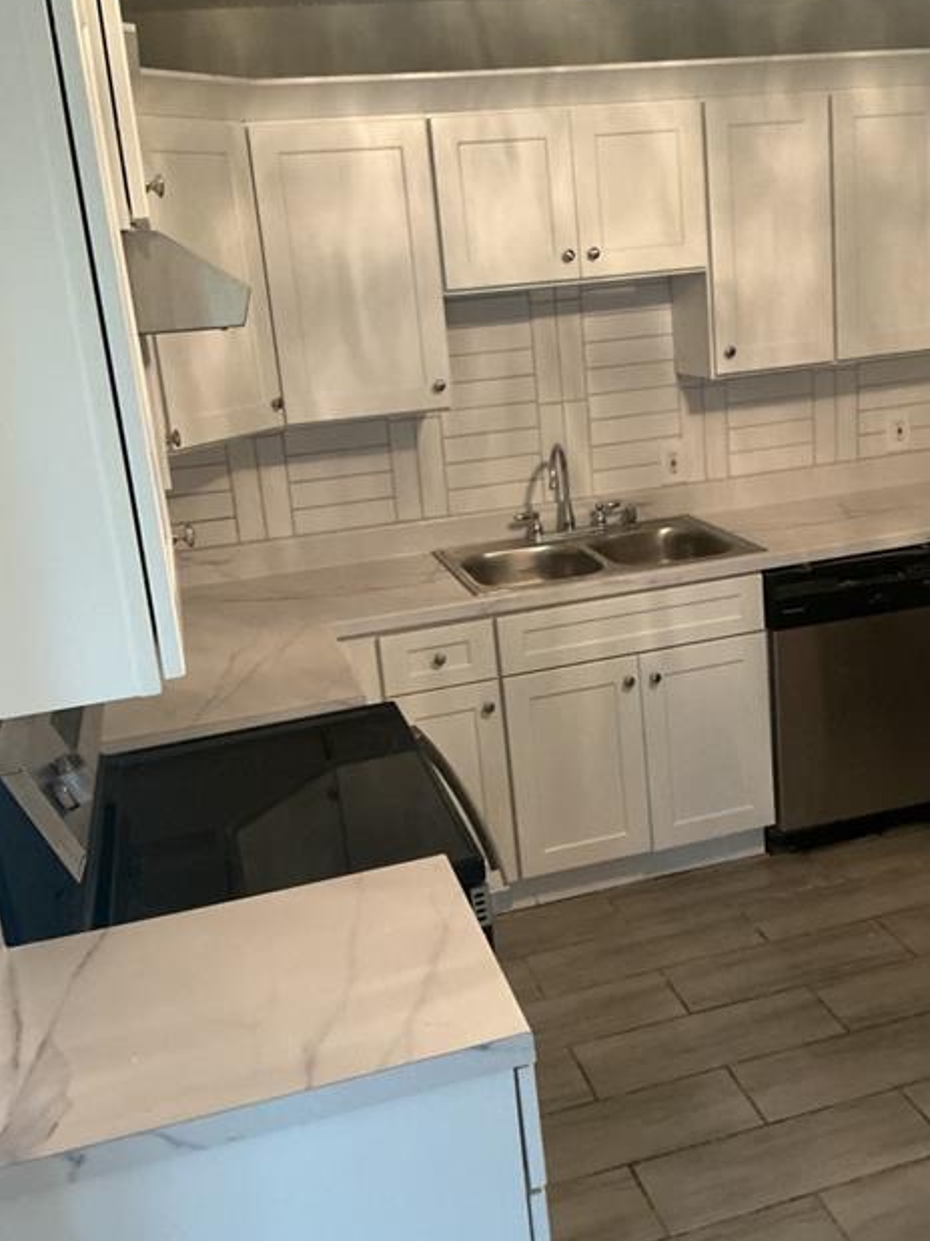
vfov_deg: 51.3
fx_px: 1290
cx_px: 545
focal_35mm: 36
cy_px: 551
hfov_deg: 39.5
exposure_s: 1/40
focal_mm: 3
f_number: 1.8
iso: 320
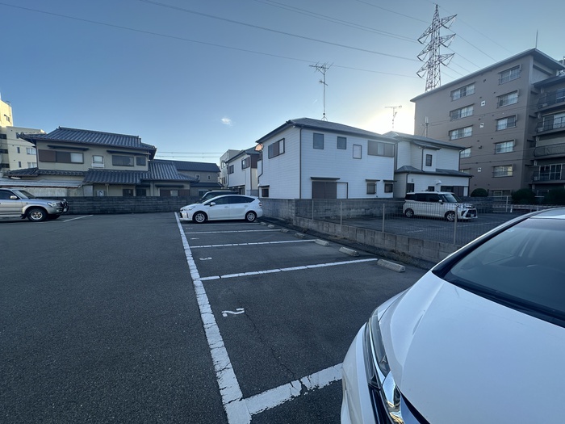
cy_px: 212
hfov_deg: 102.1
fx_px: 229
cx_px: 282
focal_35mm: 14
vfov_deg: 85.7
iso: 40
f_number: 2.2
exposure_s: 1/658
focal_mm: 2.22
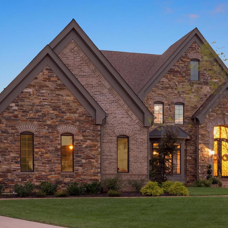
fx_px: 477
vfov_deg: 26.9
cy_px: 122
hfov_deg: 26.8
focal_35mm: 64
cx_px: 138
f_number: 10
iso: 400
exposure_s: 2.5
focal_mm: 20
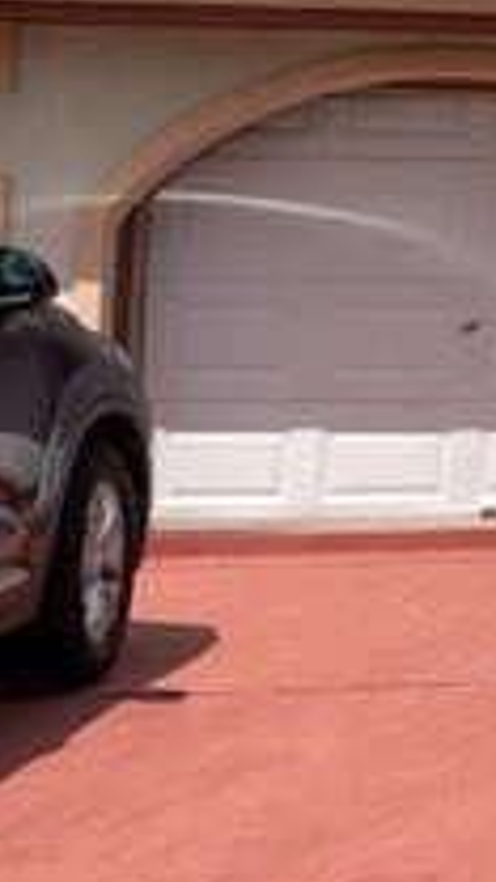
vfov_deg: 23.8
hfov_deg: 10.8
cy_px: 93
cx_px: 1352
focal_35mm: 87
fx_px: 2034
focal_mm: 4.2
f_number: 1.6
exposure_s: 1/3610
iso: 32
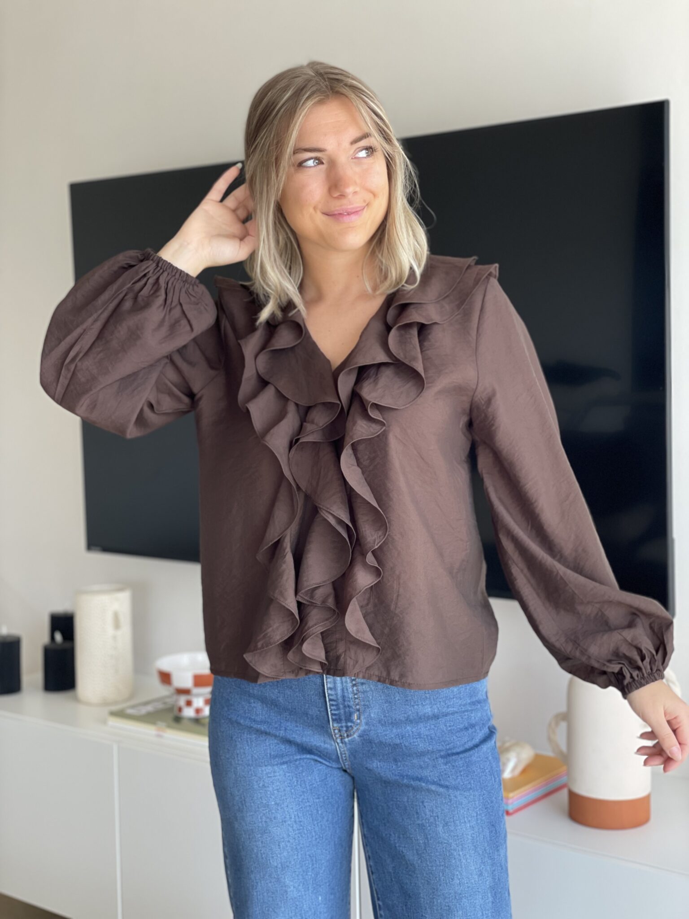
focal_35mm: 52
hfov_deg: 28.0
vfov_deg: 36.8
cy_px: 460
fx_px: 1380
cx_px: 344
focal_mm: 6
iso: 32
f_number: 2
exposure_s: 1/122
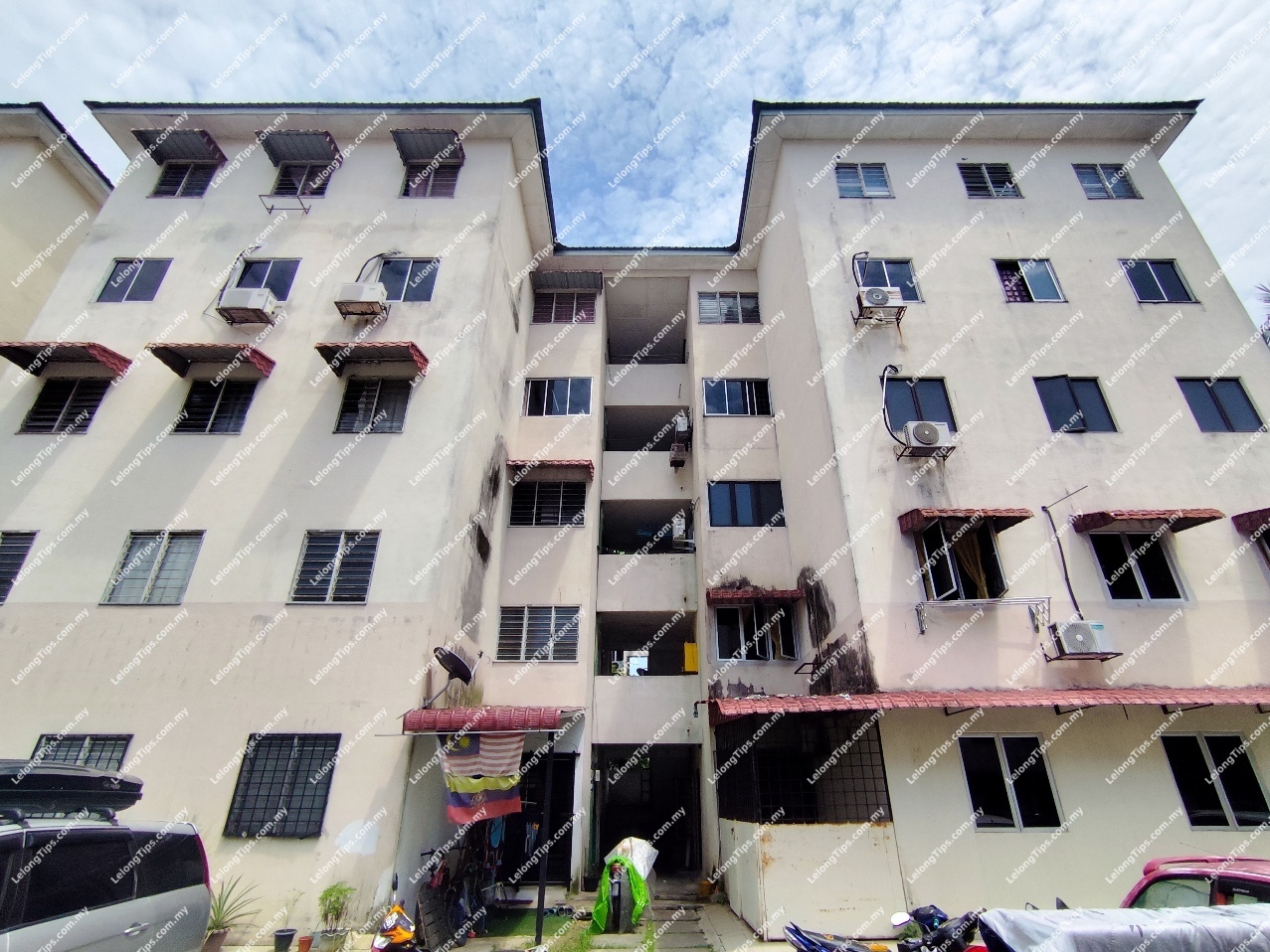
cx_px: 635
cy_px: 476
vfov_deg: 78.1
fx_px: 587
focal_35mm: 16
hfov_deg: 94.5
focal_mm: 1.65
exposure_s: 1/2492
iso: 50
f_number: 2.2
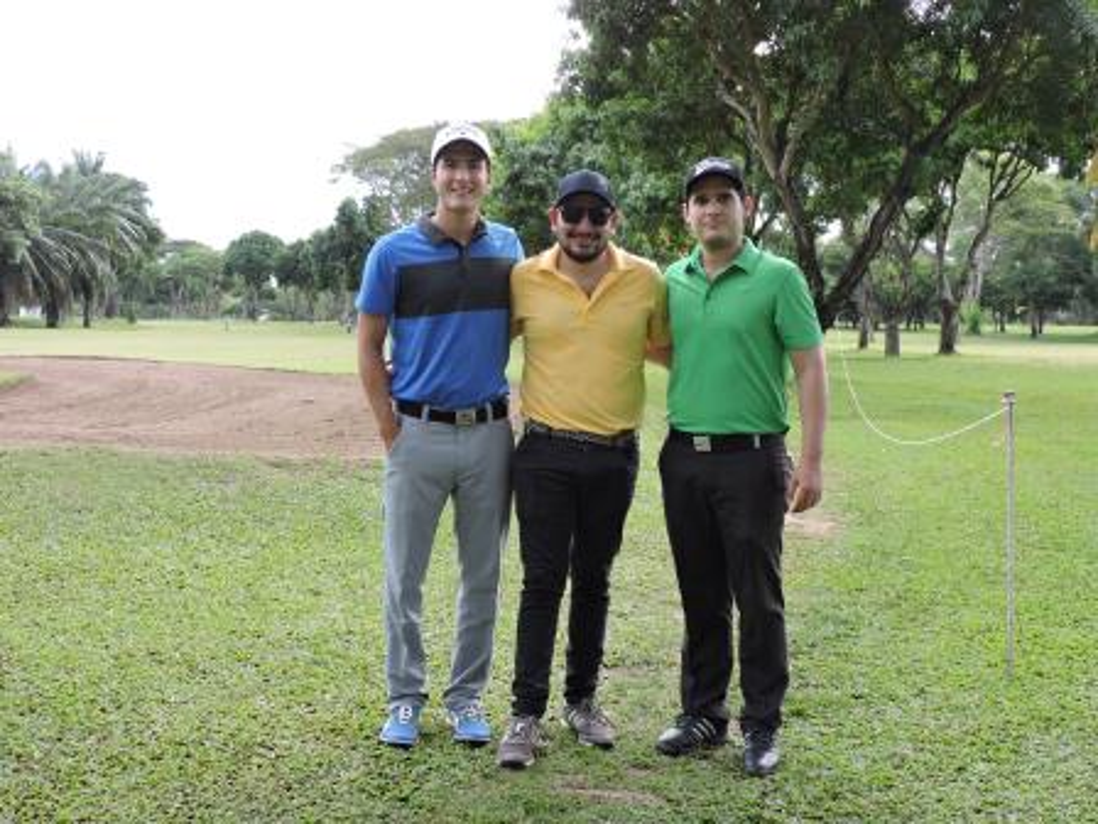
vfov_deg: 33.6
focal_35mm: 43
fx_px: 1364
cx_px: 549
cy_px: 412
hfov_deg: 43.9
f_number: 3.4
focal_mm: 7.7
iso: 100
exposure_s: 1/160
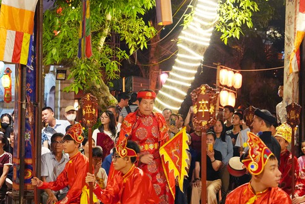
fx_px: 695
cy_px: 104
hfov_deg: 24.7
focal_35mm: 82
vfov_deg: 16.7
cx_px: 174
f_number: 4
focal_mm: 54
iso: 6400
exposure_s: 1/160
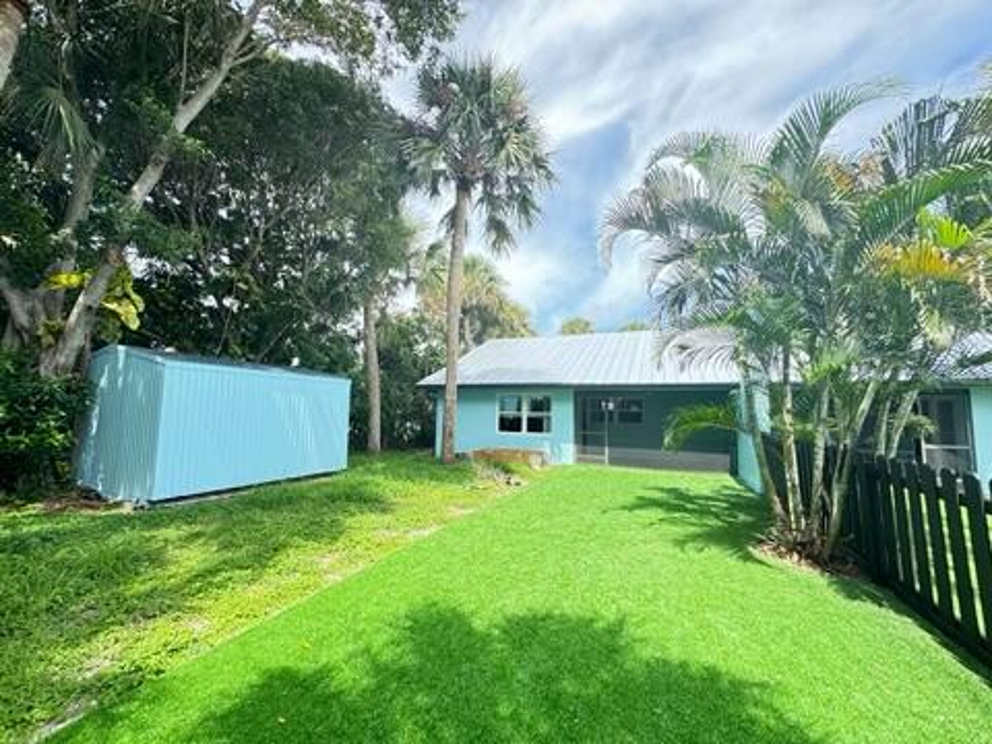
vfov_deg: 85.7
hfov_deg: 102.1
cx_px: 496
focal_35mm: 14
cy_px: 372
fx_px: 401
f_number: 2.2
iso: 40
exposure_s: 1/190
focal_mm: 2.22
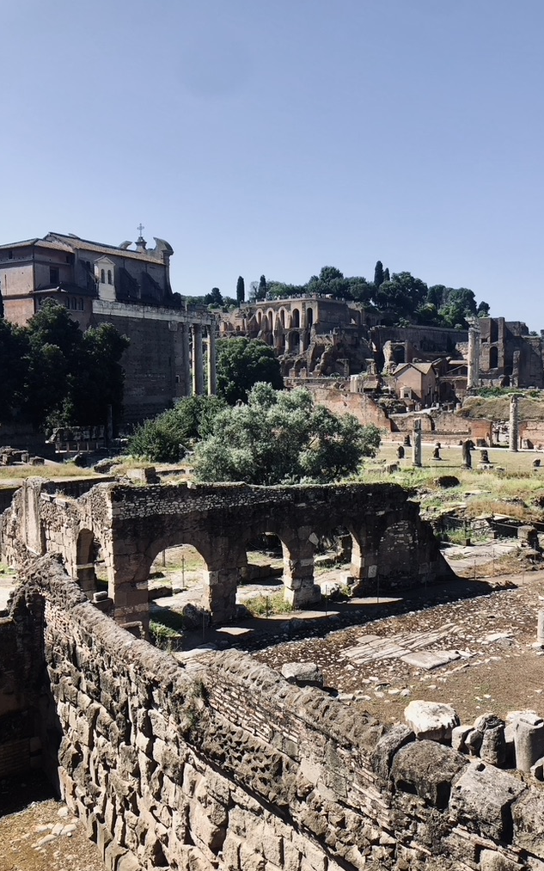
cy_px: 433
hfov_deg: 41.6
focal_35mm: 30
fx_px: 712
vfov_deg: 62.9
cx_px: 327
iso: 20
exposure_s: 1/1412
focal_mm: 3.99
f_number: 1.8
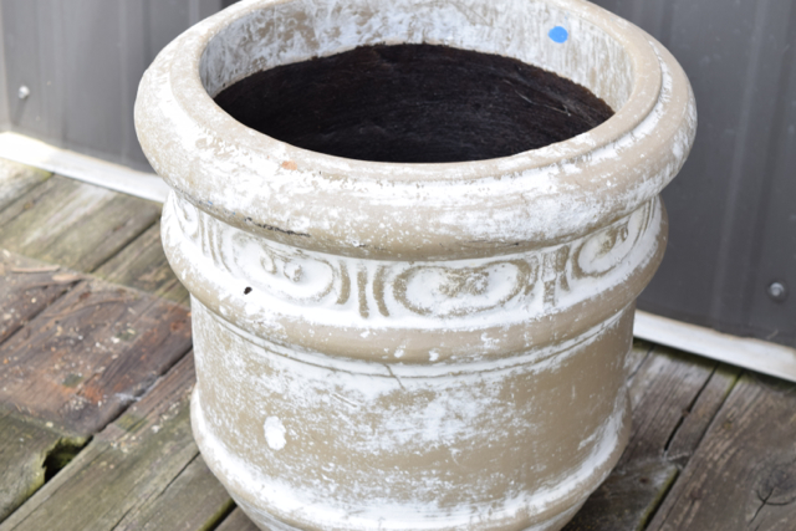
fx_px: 1824
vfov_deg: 16.6
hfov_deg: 24.6
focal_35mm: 82
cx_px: 398
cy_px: 266
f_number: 7.1
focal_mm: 55
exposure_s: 1/125
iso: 200
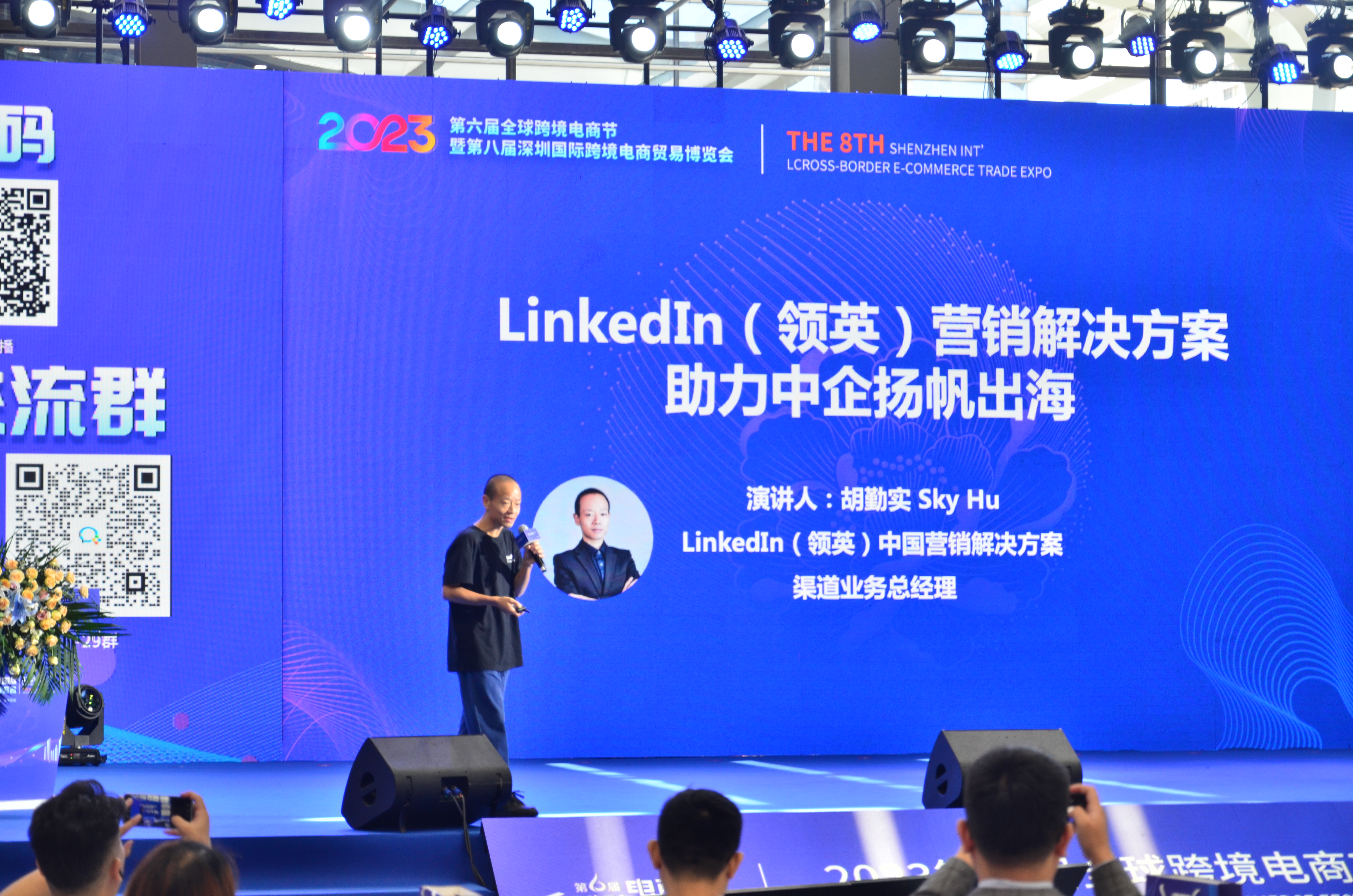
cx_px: 676
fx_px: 3263
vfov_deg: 15.6
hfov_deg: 23.4
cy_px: 448
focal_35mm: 87
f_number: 5
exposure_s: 1/40
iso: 320
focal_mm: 58
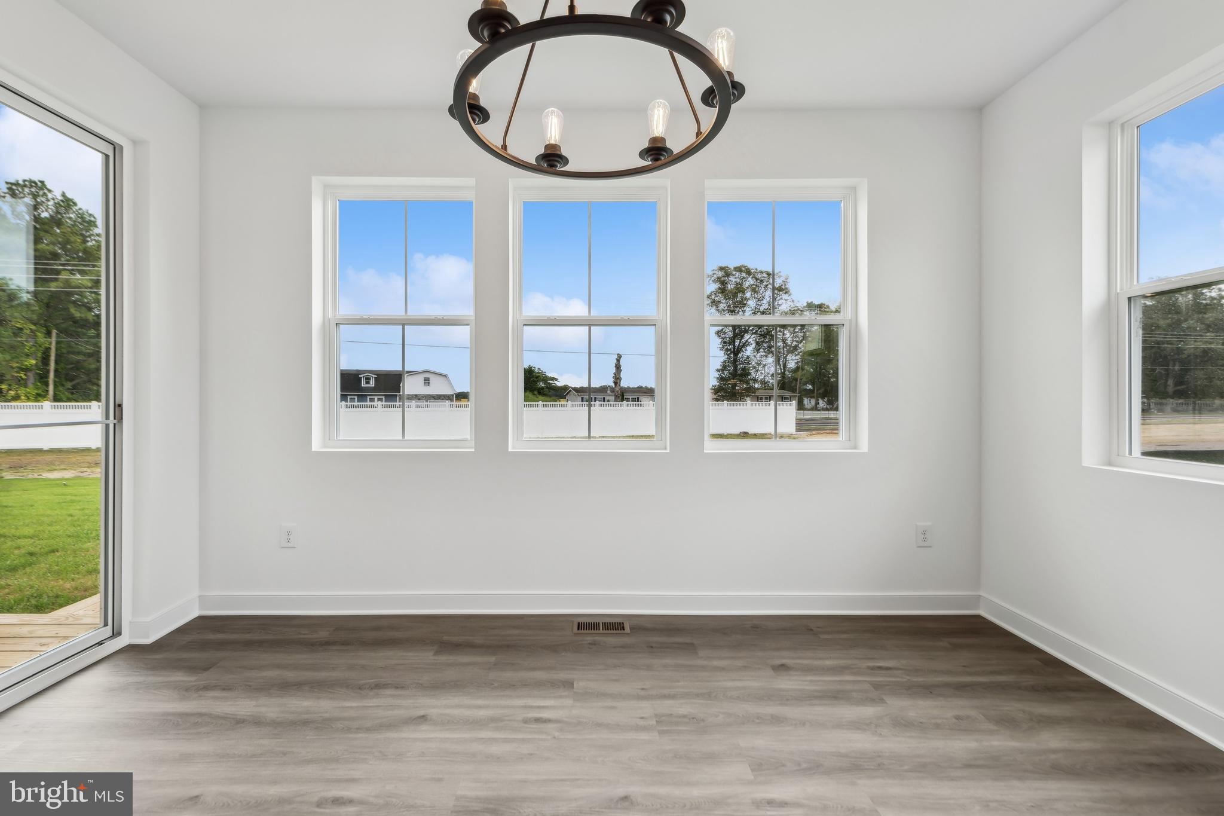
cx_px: 612
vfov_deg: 81.2
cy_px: 408
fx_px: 476
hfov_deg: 104.3
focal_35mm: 14
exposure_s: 1/30
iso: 64
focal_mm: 14
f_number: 8
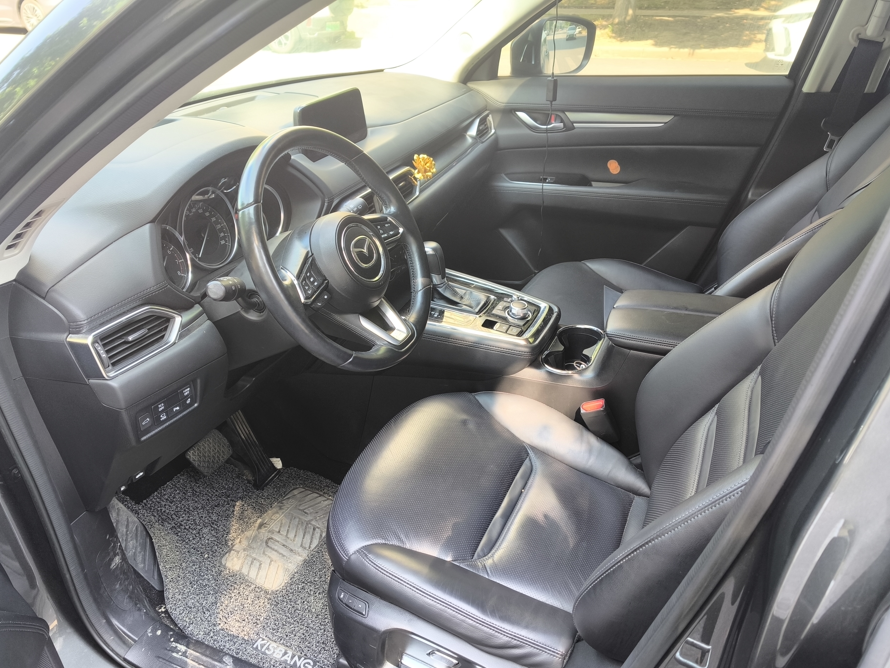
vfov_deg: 52.9
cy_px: 377
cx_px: 453
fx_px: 669
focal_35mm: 26
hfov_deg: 67.3
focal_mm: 5.35
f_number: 1.7
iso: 160
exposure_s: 1/100
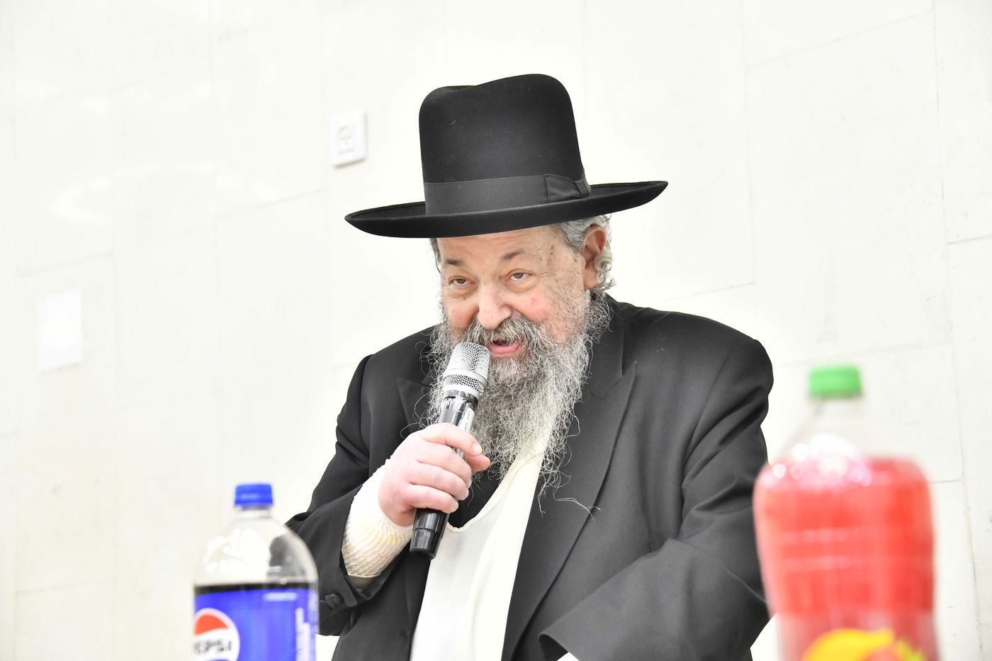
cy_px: 330
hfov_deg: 23.9
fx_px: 2342
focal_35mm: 85
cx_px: 496
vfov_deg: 16.1
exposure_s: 1/125
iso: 5000
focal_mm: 85
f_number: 5.6
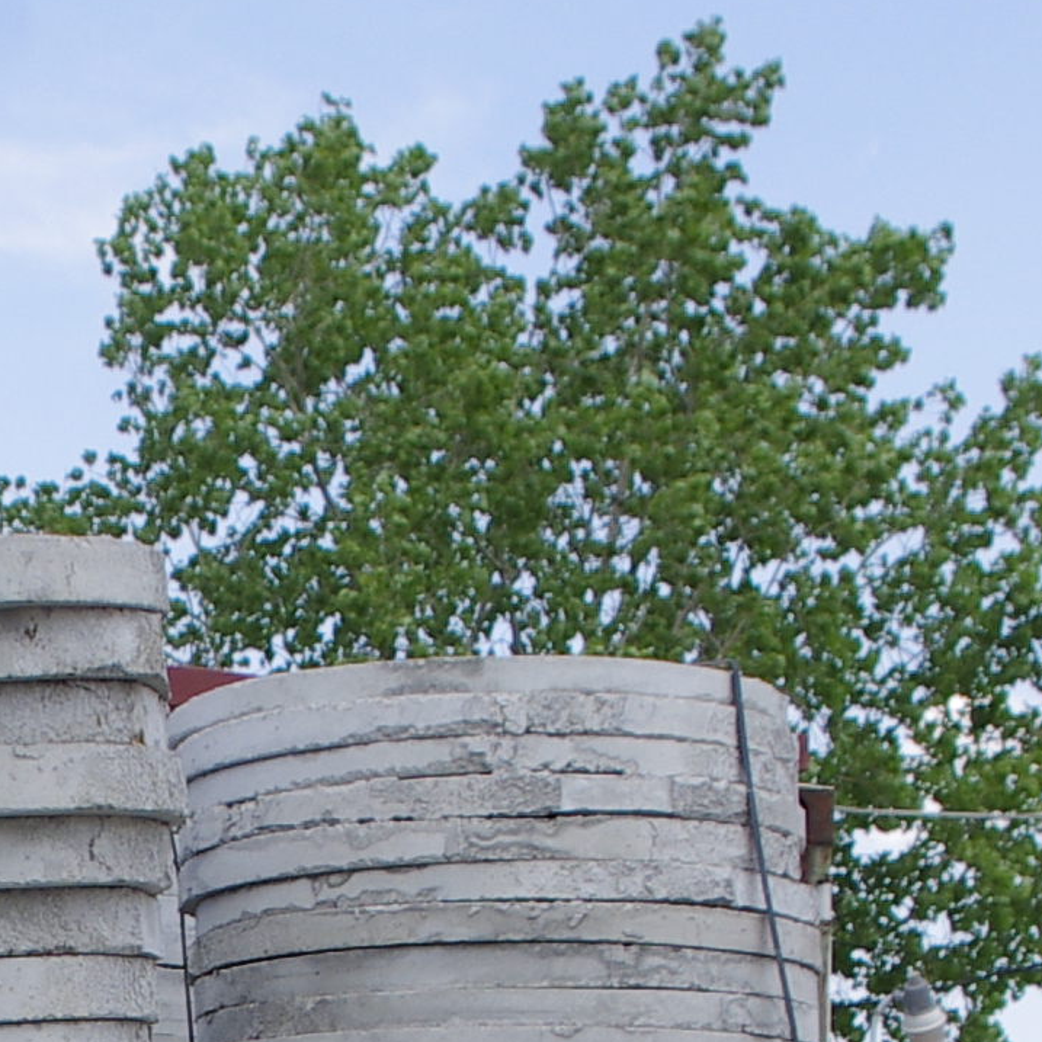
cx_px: -215
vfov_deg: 12.2
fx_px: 4666
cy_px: 1561
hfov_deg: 12.4
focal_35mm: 137
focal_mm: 18
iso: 200
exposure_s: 1/320
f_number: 7.1
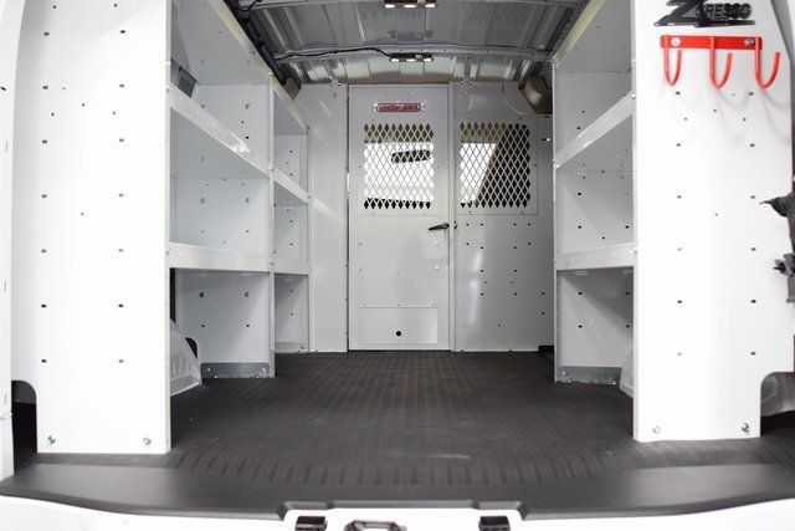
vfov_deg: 36.9
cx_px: 398
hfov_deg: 53.1
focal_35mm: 36
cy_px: 266
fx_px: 795
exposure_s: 1/60
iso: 1600
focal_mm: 24
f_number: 3.2
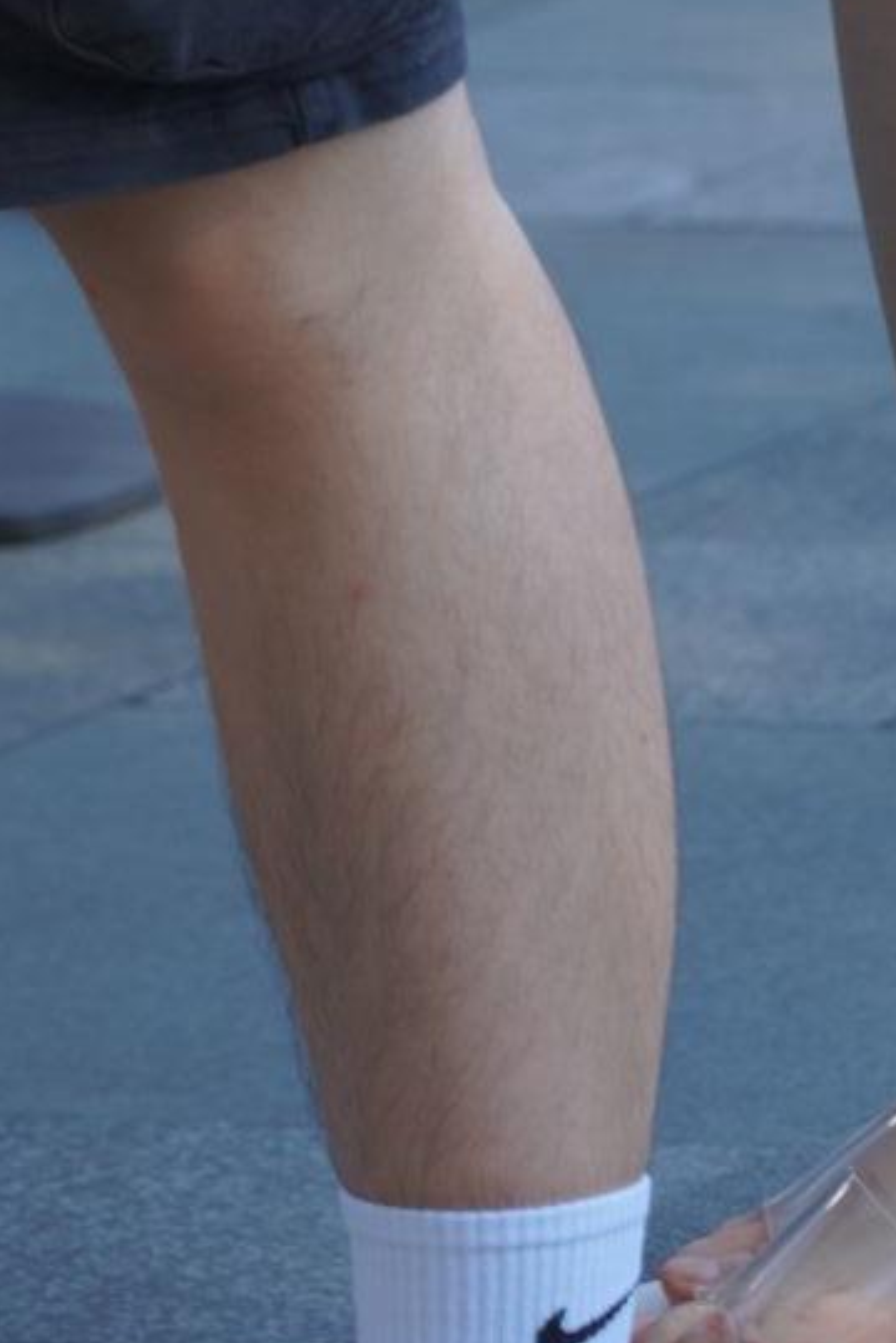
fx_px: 22174
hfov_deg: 2.3
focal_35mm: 594
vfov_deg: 3.4
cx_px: 368
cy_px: -1211
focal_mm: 135
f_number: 5
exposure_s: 1/500
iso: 400
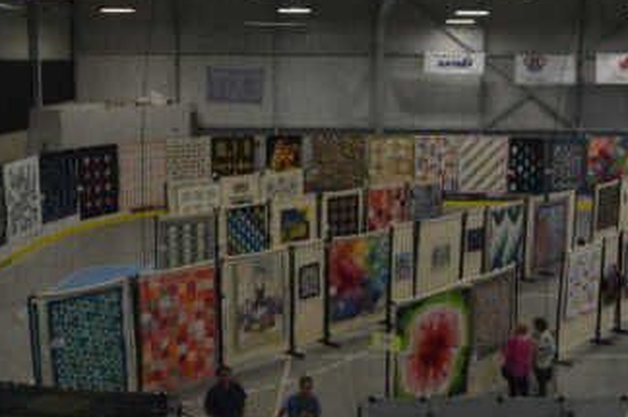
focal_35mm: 46
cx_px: 356
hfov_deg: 42.7
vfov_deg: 29.1
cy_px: 171
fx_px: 801
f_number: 6.3
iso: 640
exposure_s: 1/30
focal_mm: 22
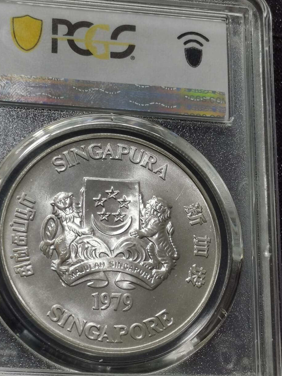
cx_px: 105
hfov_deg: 13.8
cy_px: 167
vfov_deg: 18.4
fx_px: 1162
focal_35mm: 107
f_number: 1.8
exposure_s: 1/163
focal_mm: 5.58
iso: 50
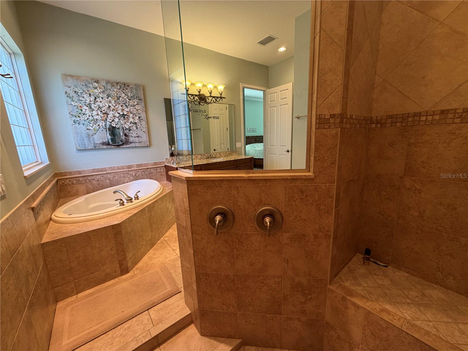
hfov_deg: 102.1
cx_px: 234
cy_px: 176
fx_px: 189
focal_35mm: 14
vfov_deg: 85.7
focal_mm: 2.22
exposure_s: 1/60
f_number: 2.2
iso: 200
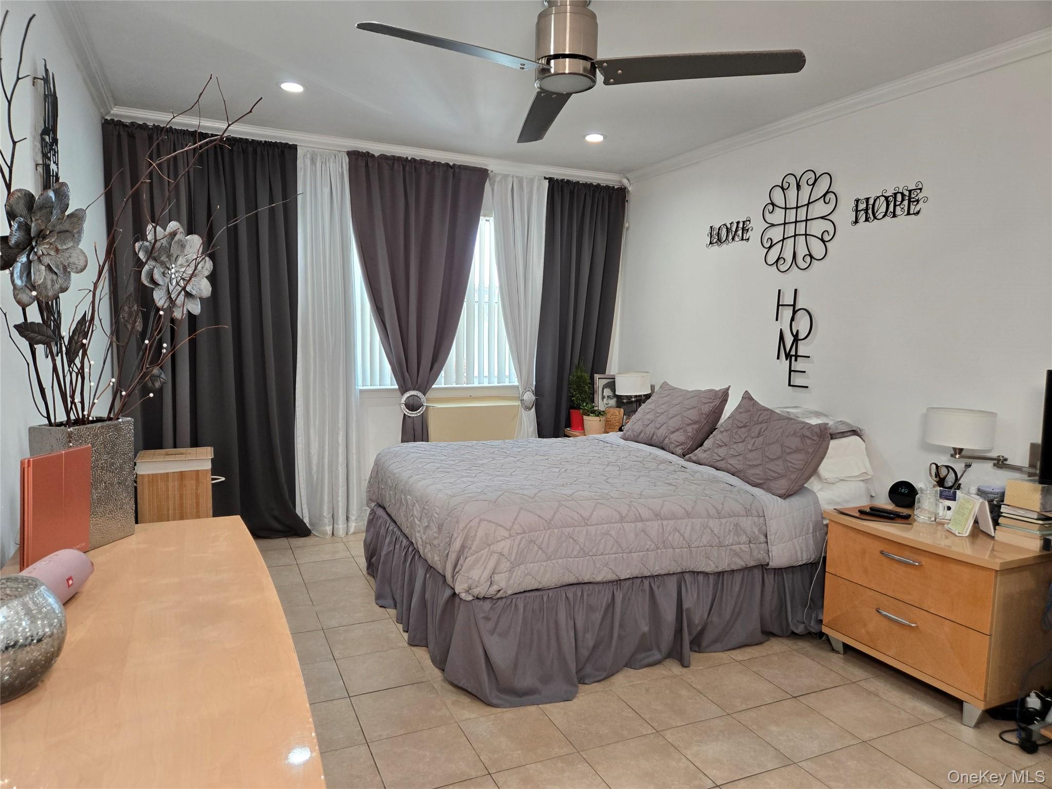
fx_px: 699
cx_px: 526
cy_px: 394
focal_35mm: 23
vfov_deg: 58.9
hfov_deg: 73.9
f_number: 1.8
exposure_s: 1/120
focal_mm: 5.4
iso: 160
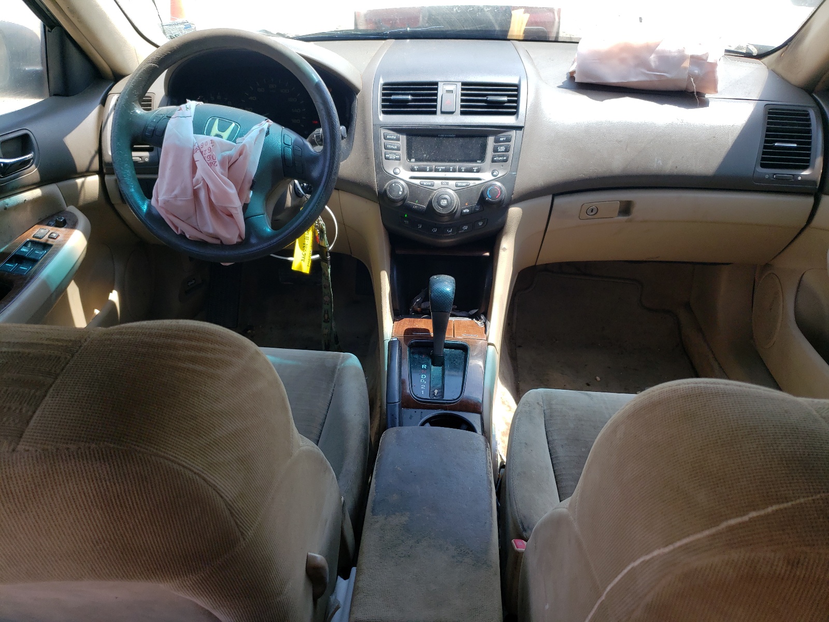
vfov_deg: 53.1
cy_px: 311
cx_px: 414
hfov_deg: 67.3
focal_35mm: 26
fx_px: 623
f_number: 1.5
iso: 50
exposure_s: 1/556
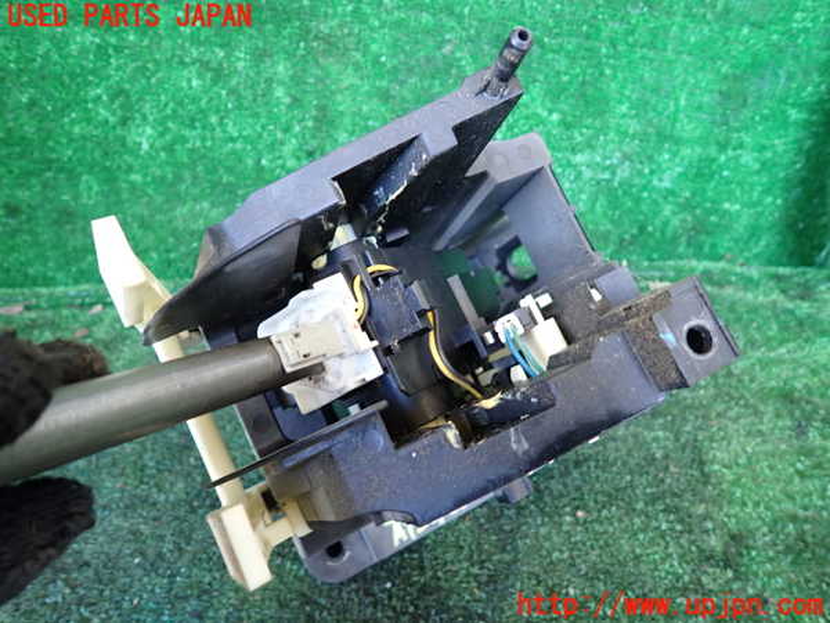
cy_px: 312
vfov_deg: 54.9
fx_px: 599
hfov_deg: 69.4
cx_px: 415
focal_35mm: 25
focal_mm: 4.5
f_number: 2
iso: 200
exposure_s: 1/30
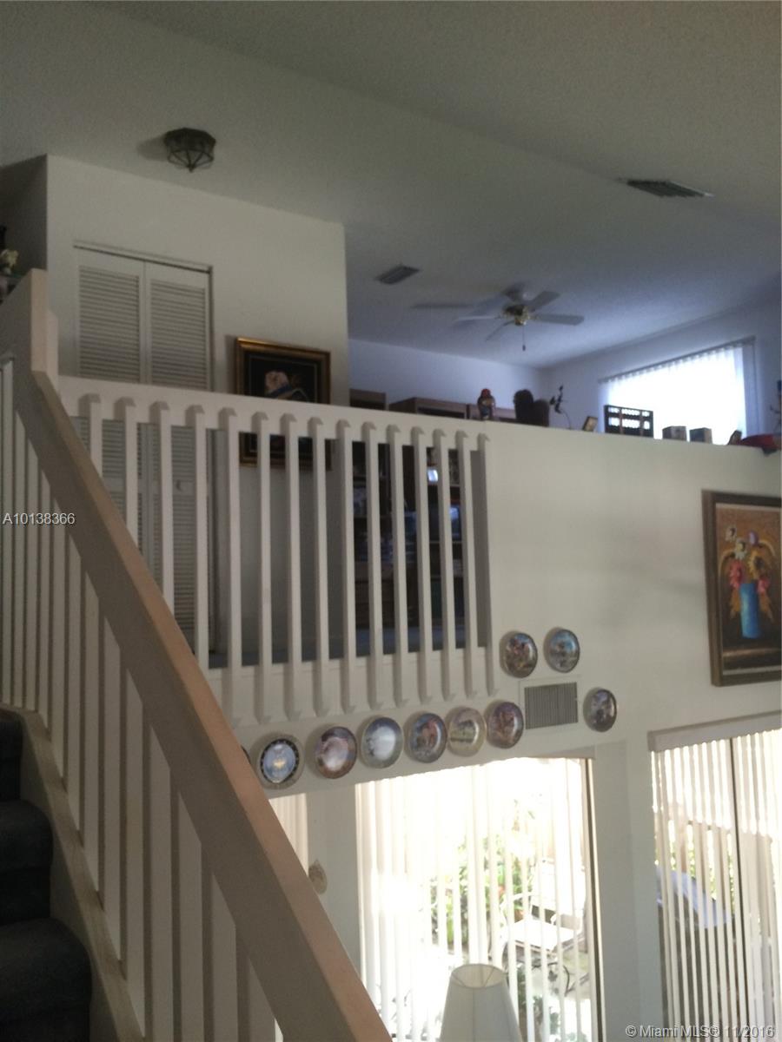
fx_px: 874
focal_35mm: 29
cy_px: 521
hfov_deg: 48.2
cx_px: 391
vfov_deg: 61.7
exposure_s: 1/30
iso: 125
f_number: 2.2
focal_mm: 4.15
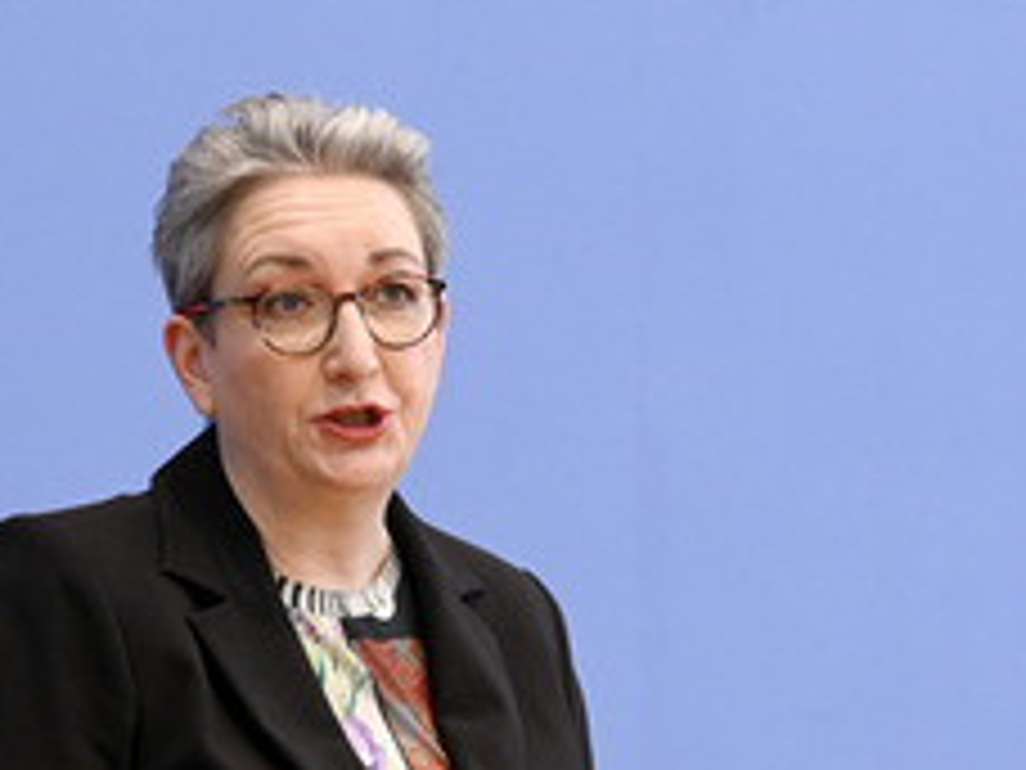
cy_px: 212
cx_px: 515
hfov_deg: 14.8
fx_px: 3942
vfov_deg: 11.1
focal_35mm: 133
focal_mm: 70
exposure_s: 1/500
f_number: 6.3
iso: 4000
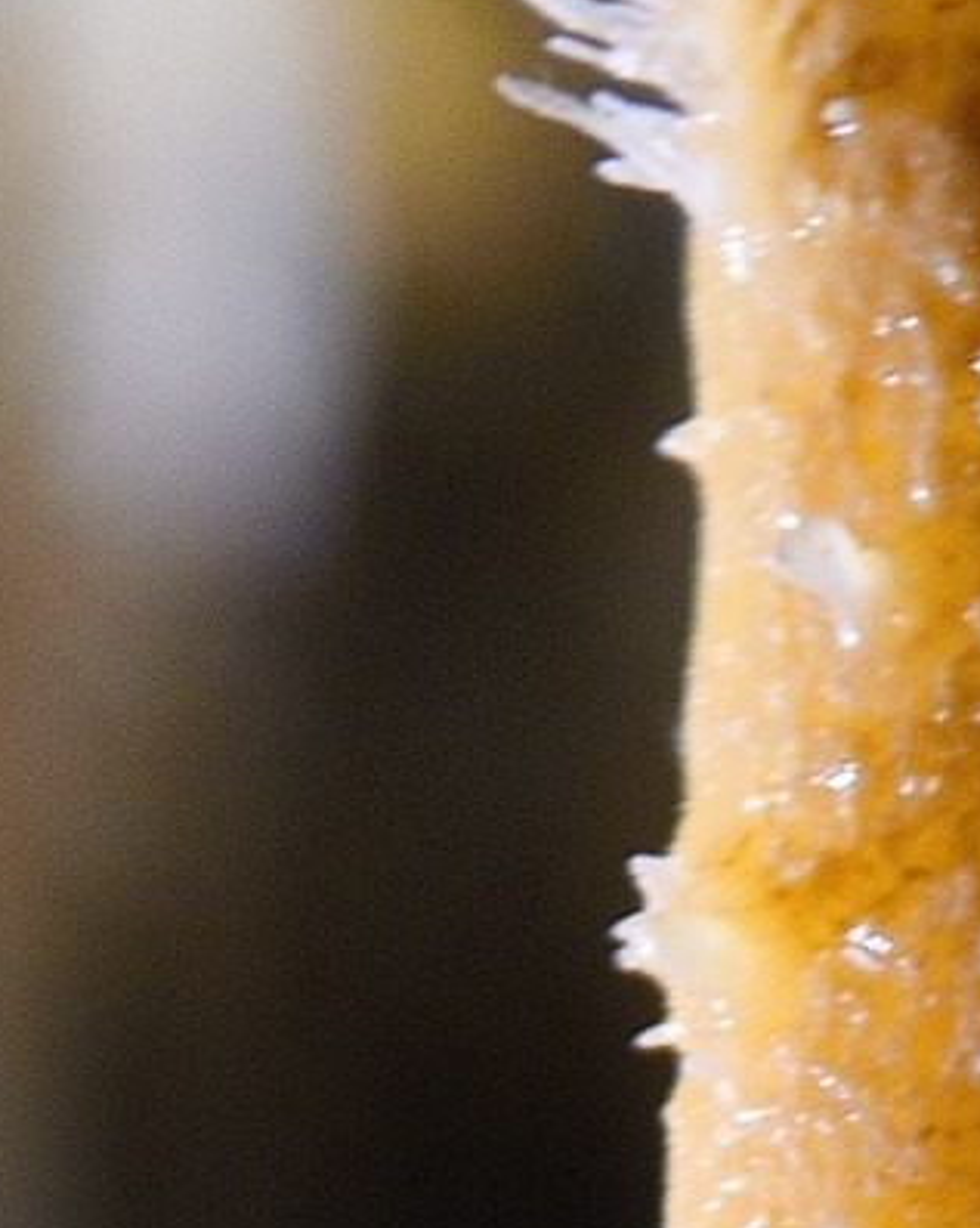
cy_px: 3430
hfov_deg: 3.9
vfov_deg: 4.7
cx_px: 1017
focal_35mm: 398
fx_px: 14446
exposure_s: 1/13
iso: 1600
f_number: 5
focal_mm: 70
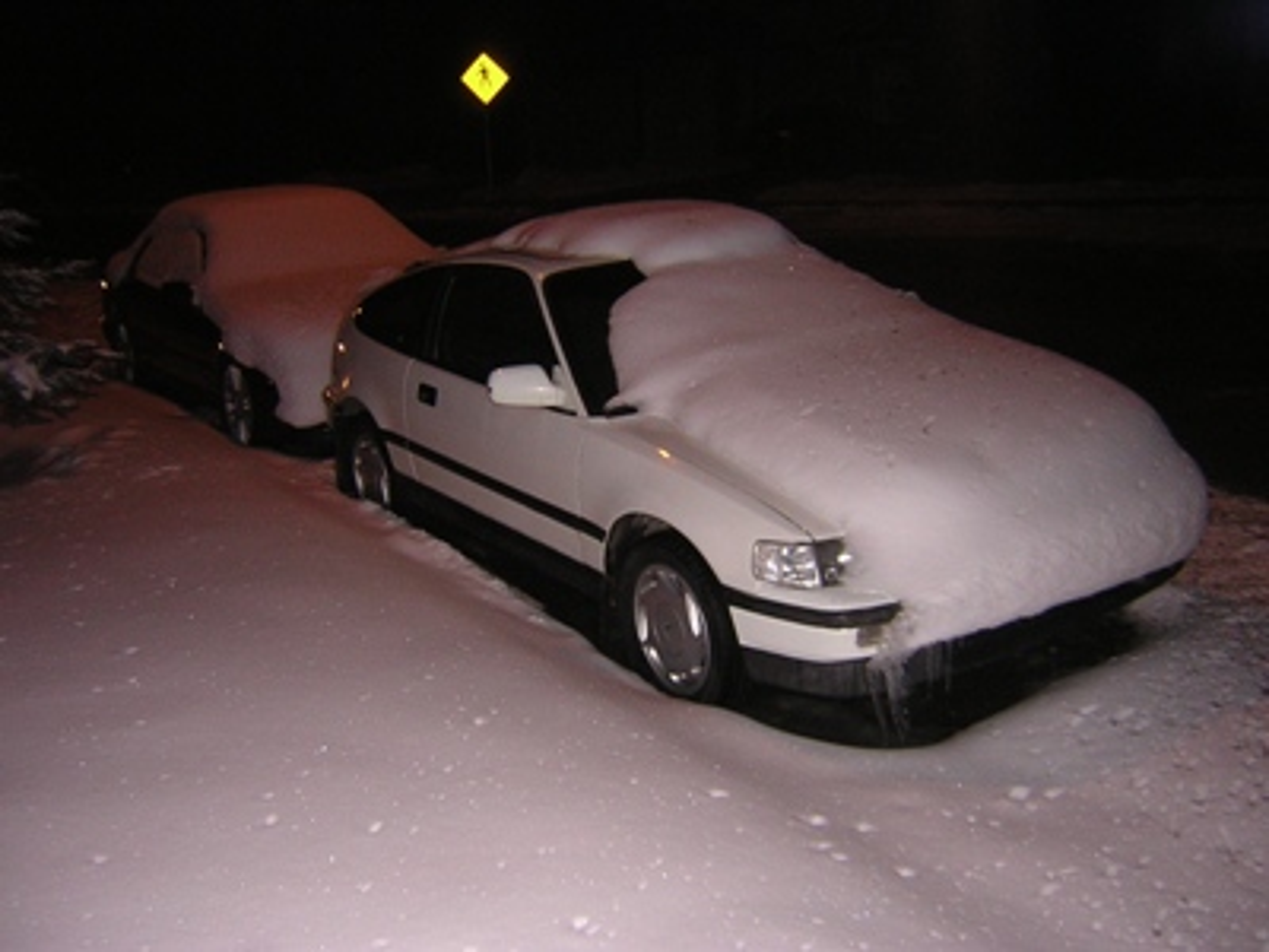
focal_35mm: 36
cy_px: 476
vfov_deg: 39.7
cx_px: 634
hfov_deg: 51.4
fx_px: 1320
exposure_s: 1/60.1
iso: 274
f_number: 2.6
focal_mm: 4.7
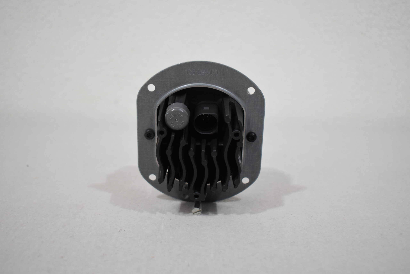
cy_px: 137
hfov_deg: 42.3
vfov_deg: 28.9
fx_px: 530
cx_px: 205
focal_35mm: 46
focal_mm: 31
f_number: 4.2
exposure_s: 1/200
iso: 800
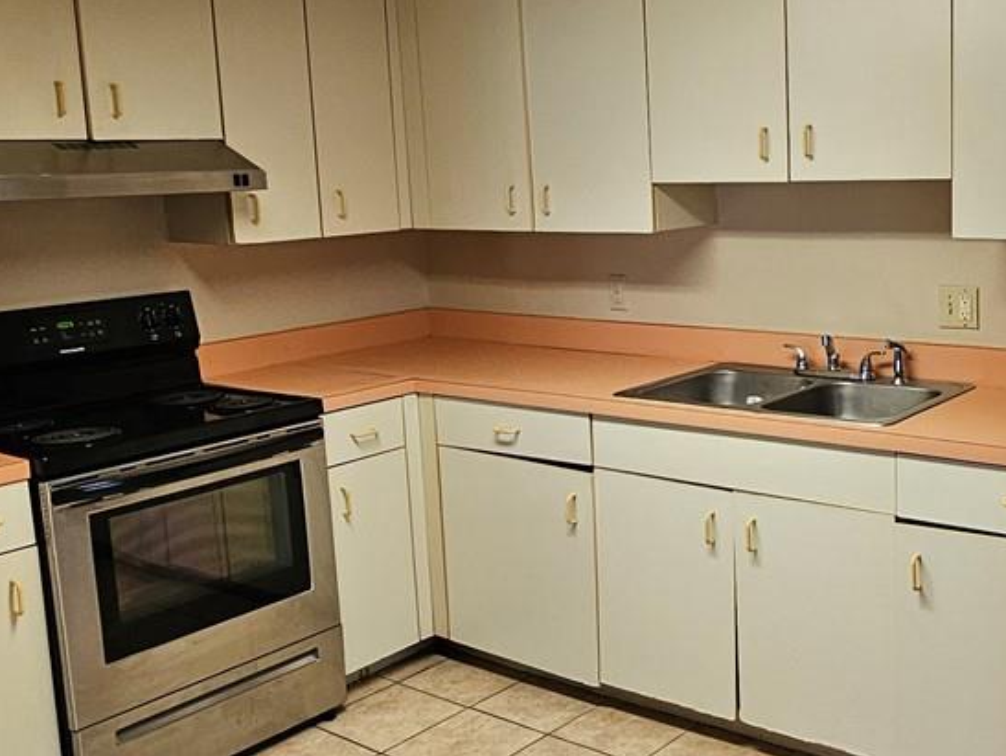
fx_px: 1105
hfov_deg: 47.5
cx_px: 728
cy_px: 331
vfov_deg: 37.7
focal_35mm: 38
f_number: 2.2
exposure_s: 1/60
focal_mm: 2.2
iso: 200
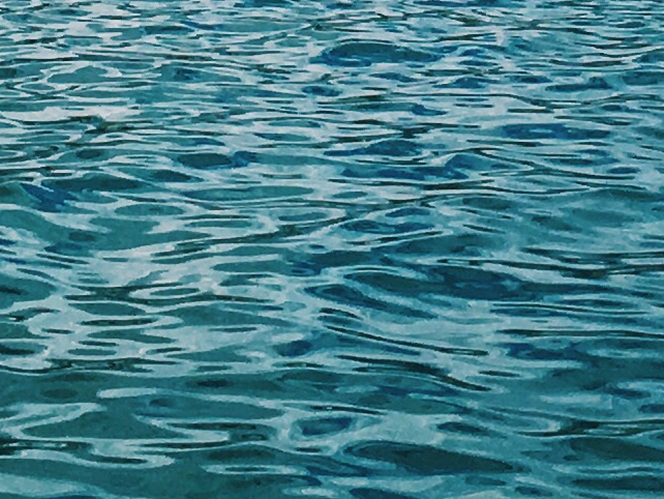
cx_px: 310
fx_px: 3492
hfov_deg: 10.9
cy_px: -779
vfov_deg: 7.5
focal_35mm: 182
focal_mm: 4.15
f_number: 2.2
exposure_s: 1/3344
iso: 25
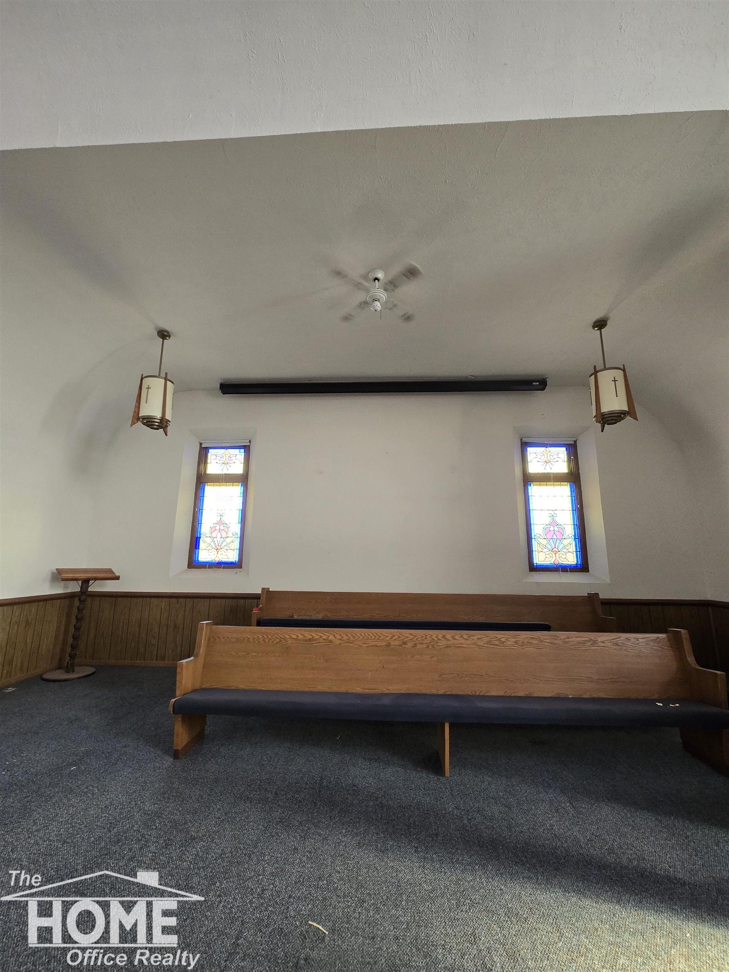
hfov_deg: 89.9
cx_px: 364
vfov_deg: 106.2
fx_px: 365
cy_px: 486
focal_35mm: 13
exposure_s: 1/100
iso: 320
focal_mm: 2.2
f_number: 2.2
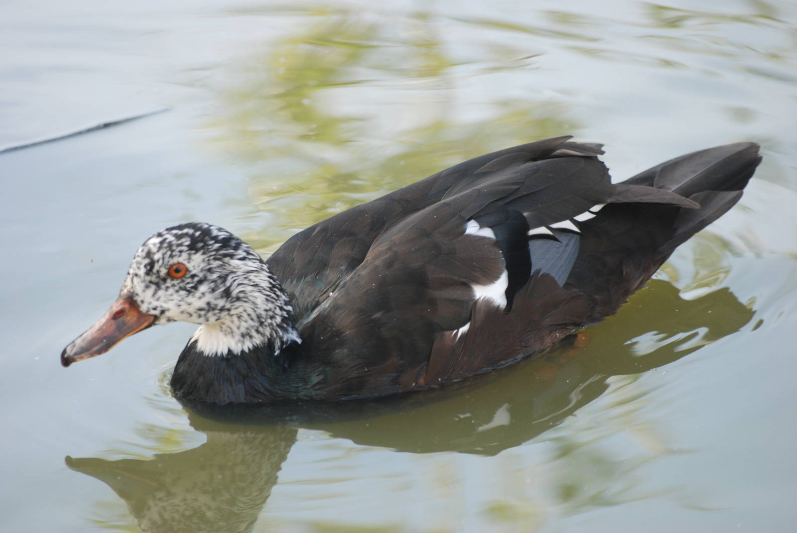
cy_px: 266
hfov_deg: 6.2
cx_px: 398
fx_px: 7314
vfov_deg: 4.2
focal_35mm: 330
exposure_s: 1/160
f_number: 5.3
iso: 400
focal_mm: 220
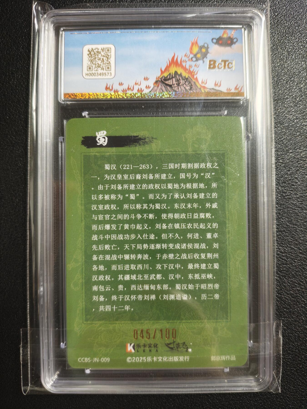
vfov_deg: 67.3
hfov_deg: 53.1
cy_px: 204
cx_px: 154
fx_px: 307
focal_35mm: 26
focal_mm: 4.94
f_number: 1.5
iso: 500
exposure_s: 1/50
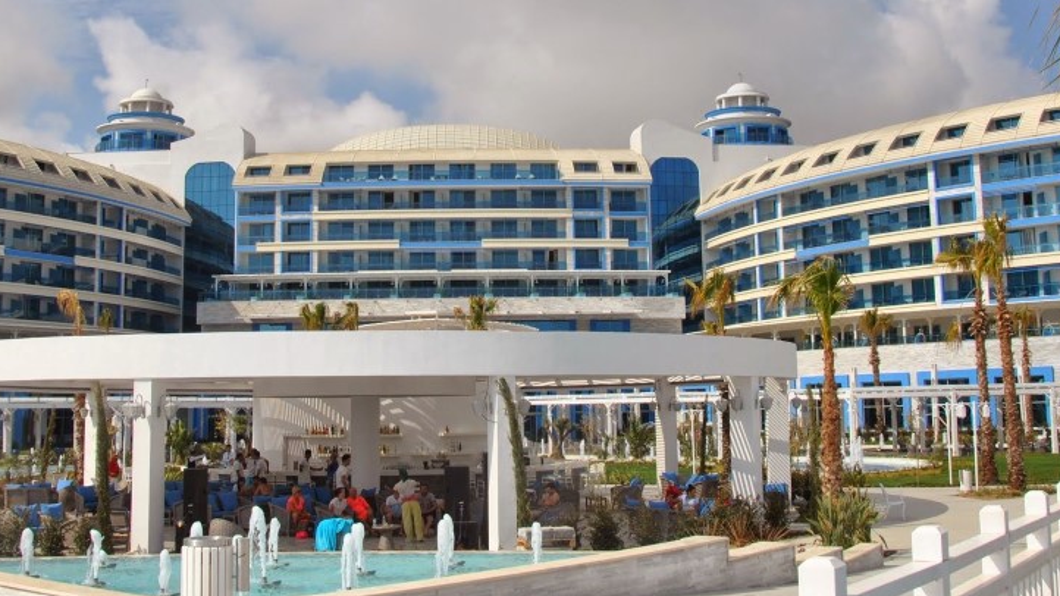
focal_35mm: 50
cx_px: 509
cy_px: 153
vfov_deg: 23.7
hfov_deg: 41.3
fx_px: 1405
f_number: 9
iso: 100
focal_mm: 20
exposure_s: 1/320
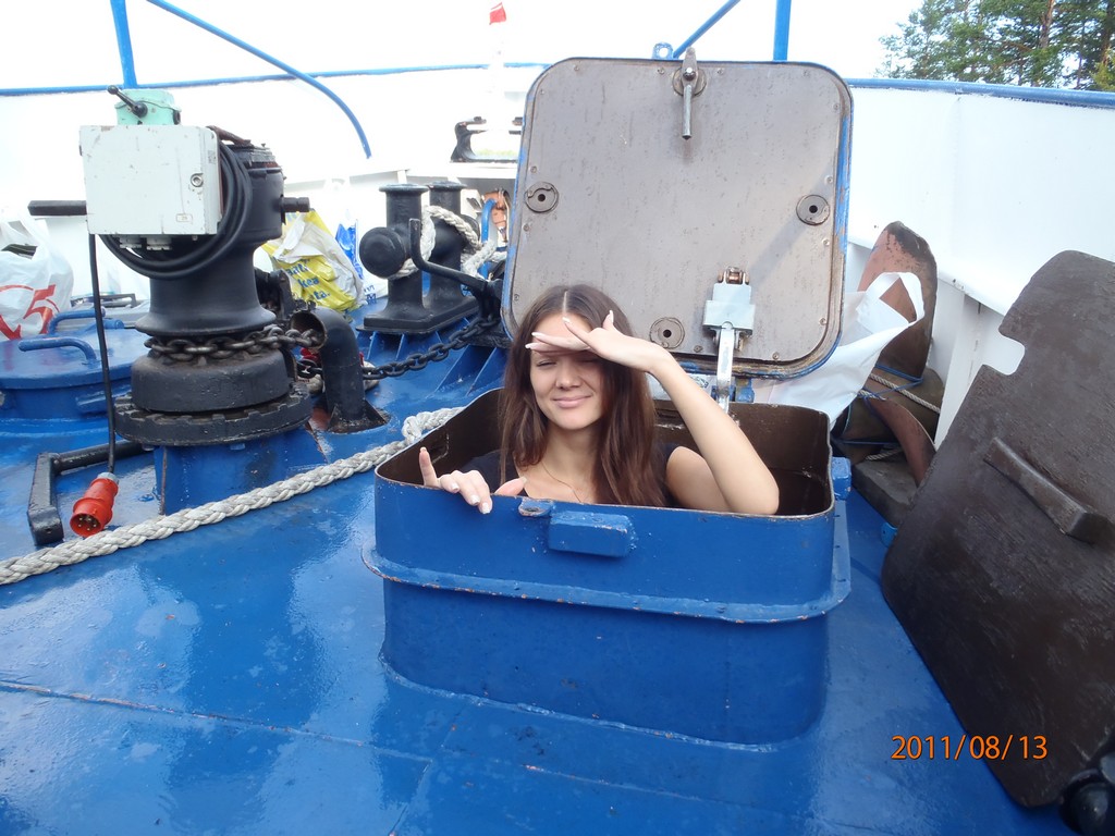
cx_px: 558
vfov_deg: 46.8
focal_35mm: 30
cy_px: 418
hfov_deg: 60.0
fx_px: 966
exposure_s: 1/60
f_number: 4.1
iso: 80
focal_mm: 5.4
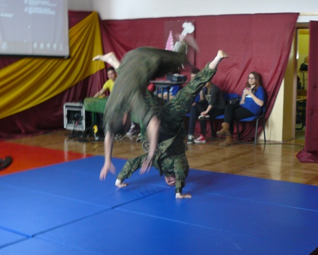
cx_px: 179
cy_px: 133
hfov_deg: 34.1
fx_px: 518
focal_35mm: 55
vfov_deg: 27.6
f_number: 2.8
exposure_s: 1/30
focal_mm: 6
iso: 200
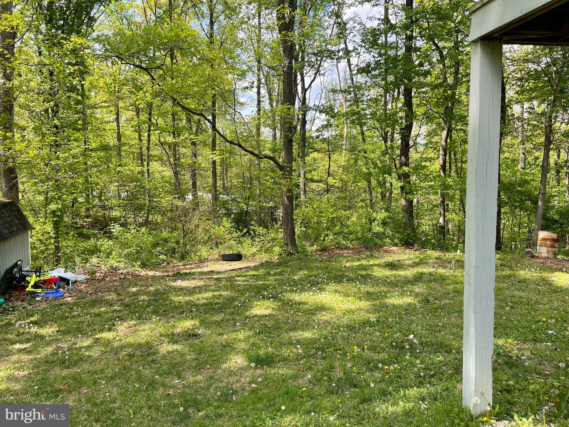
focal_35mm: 25
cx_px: 284
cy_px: 214
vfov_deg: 54.9
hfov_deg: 69.4
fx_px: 411
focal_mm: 5.1
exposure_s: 1/569
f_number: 1.6
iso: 32
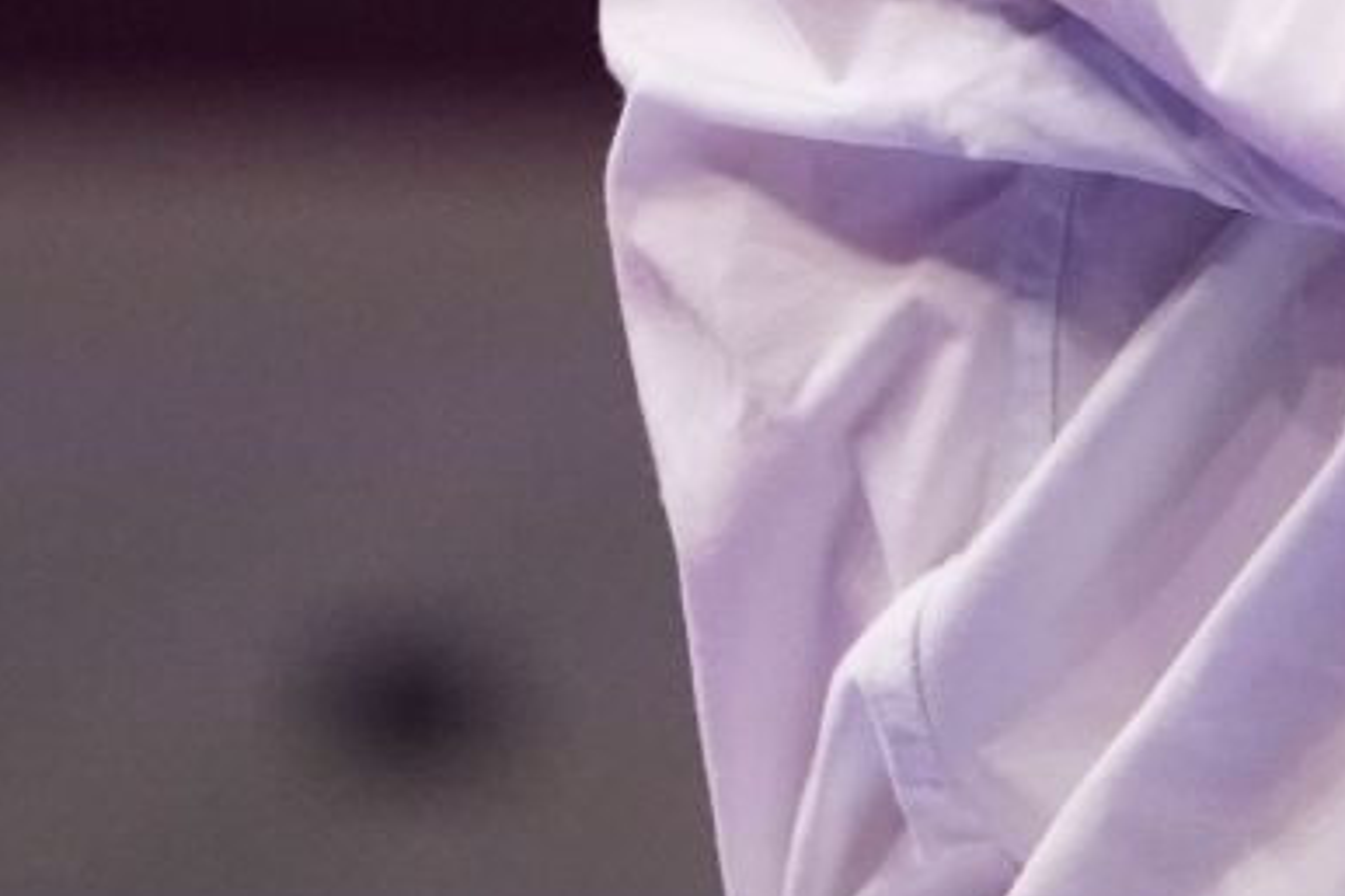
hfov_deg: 1.2
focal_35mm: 1683
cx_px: 1878
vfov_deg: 0.8
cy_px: -757
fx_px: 62849
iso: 8000
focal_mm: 361
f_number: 5.6
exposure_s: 1/500
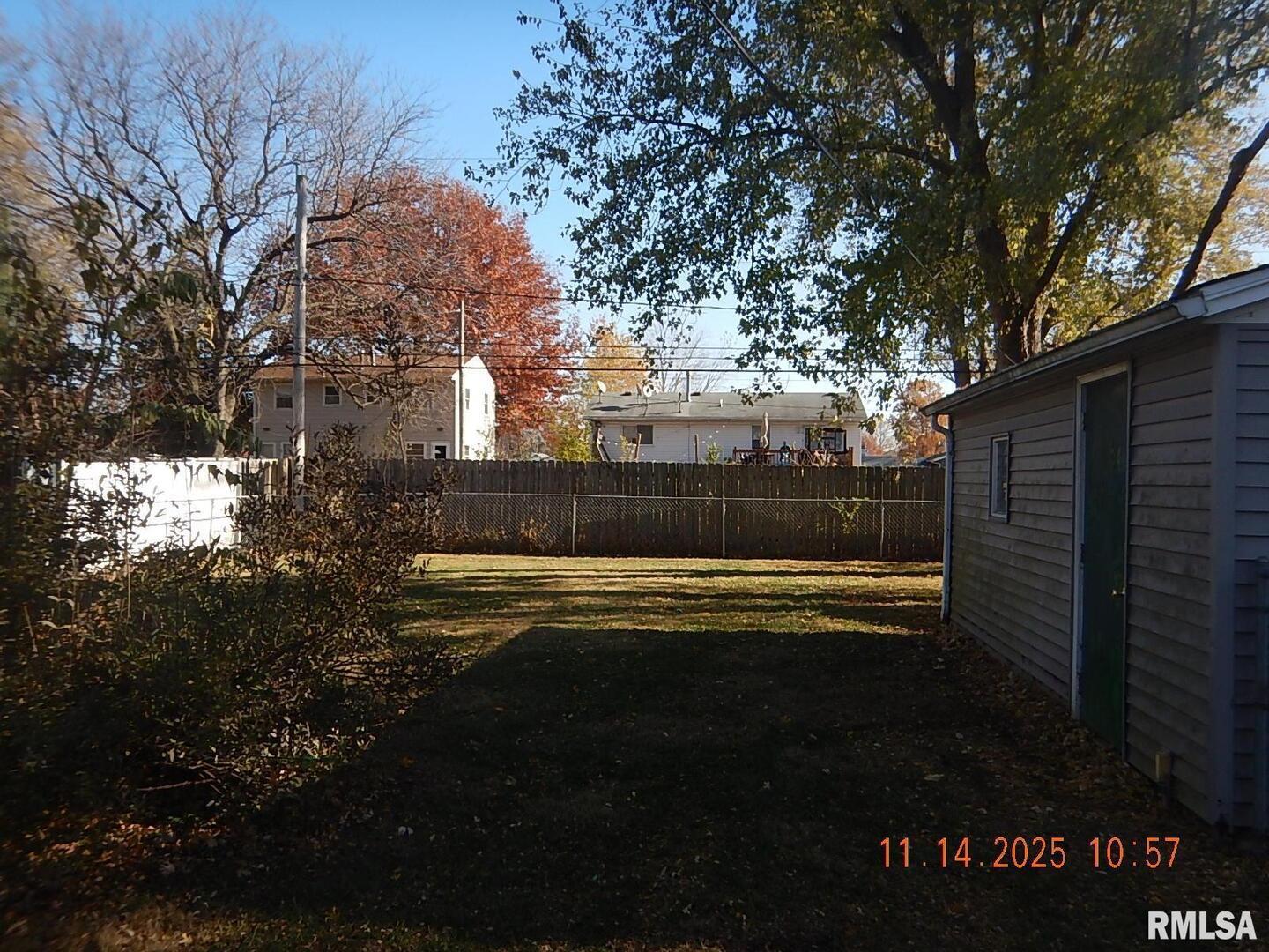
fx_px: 1063
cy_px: 476
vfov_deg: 48.2
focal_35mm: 29
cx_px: 634
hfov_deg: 61.7
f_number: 2.8
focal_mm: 5.1
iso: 125
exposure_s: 1/1000
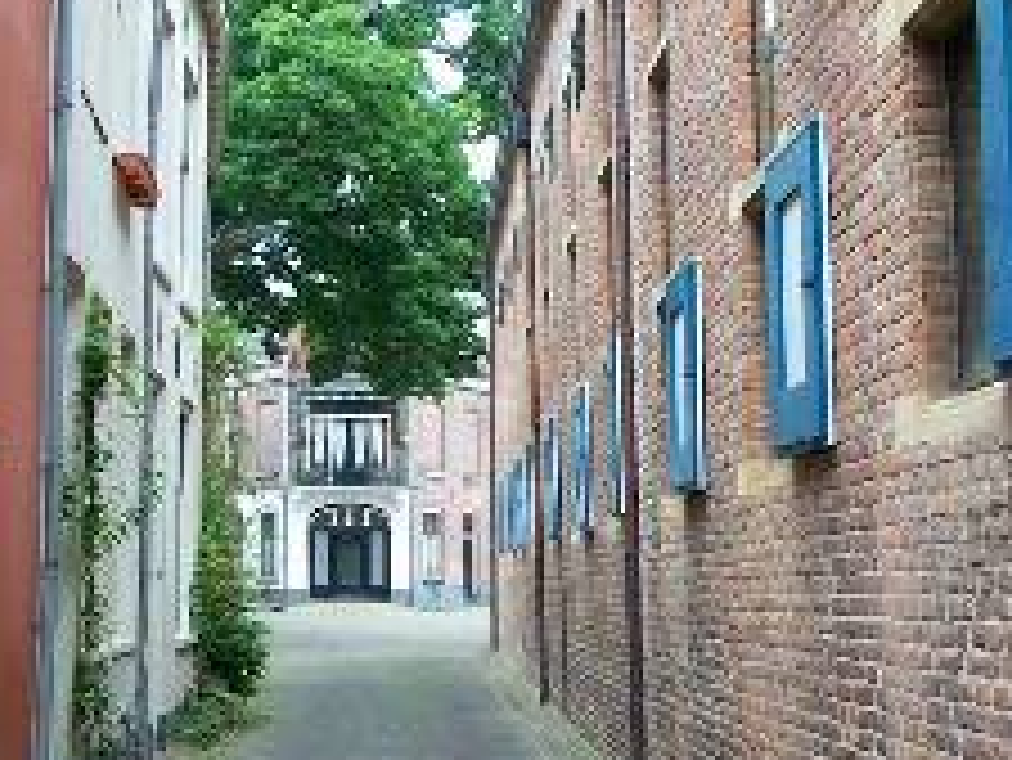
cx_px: 598
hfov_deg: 33.1
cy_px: 472
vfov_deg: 25.2
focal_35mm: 58
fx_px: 1697
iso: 80
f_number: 2.8
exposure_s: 1/115
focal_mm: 5.7
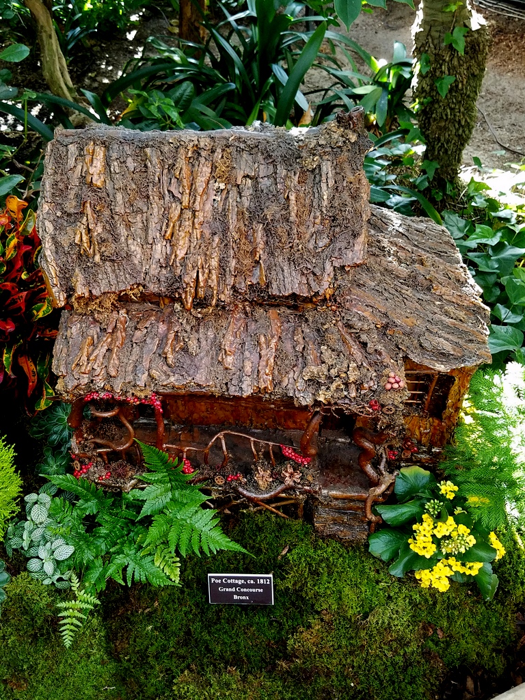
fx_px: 526
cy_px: 350
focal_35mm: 26
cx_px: 262
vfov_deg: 67.3
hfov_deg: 53.1
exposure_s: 1/60
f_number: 1.7
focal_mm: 4.2
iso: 125
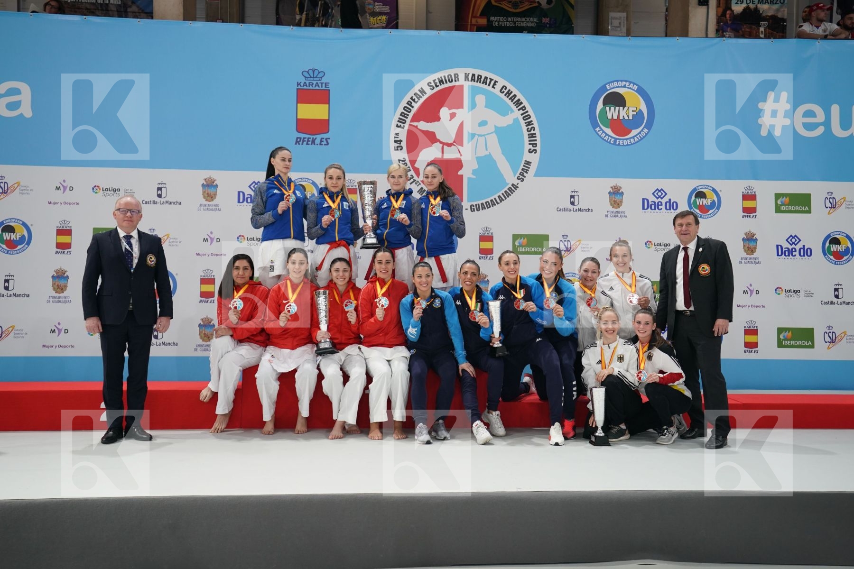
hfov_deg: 54.4
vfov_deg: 37.9
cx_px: 427
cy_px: 284
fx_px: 830
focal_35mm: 35
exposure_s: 1/250
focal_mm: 35
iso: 1000
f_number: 2.8
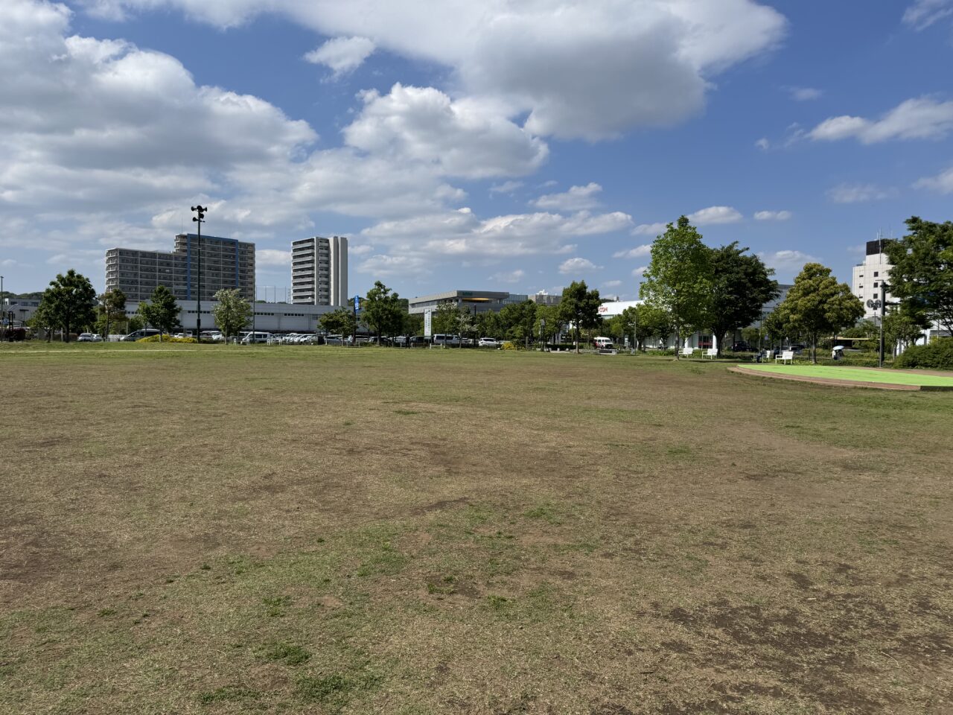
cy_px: 358
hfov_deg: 71.6
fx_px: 661
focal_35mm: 24
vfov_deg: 56.8
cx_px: 476
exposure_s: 1/7092
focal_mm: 6.76
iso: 80
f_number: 1.78
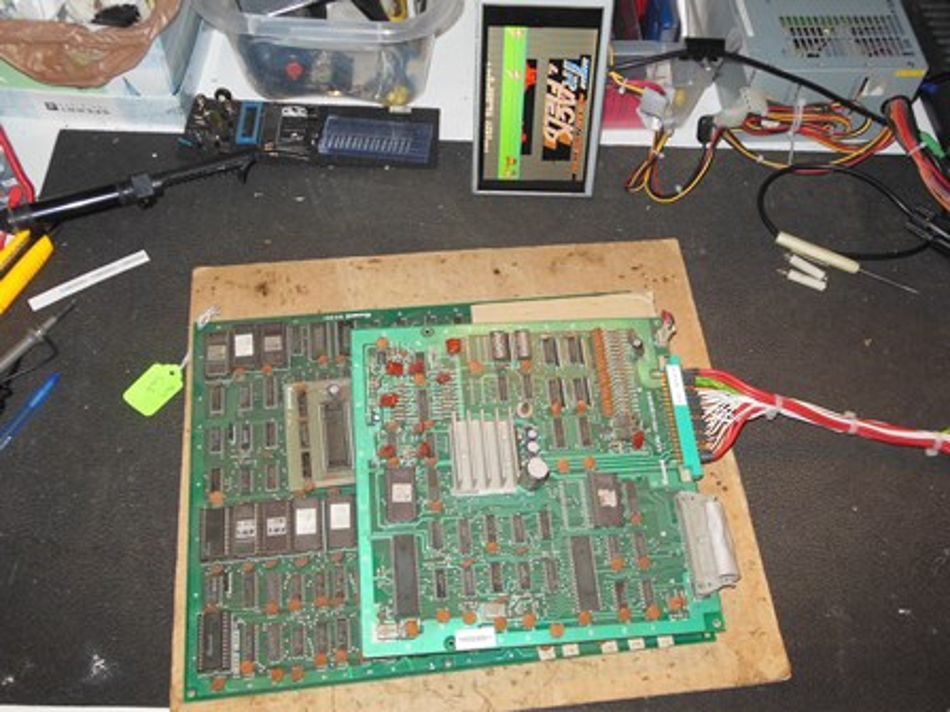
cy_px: 356
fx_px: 906
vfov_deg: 42.9
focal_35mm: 33
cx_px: 475
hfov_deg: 55.4
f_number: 3.5
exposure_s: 1/30
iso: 200
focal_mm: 6
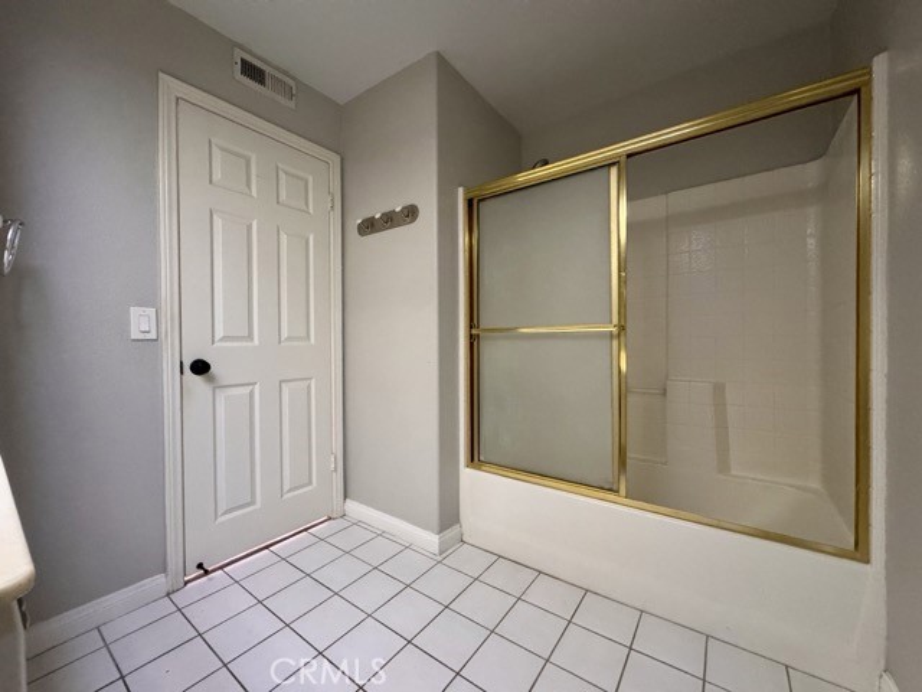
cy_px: 346
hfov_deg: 102.1
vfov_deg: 85.7
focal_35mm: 14
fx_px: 373
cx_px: 461
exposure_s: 1/60
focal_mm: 2.22
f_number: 2.2
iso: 1000
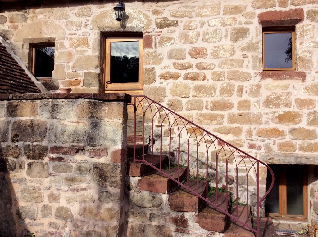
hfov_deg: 56.9
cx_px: 159
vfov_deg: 44.1
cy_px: 118
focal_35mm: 32
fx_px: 294
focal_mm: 3.3
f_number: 2.4
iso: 32
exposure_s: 1/1590
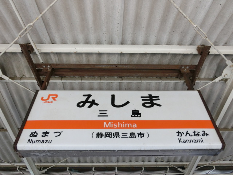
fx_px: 168
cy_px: 88
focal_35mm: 25
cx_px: 116
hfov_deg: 69.4
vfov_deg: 54.9
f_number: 3.5
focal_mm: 4.5
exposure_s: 1/125
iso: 100
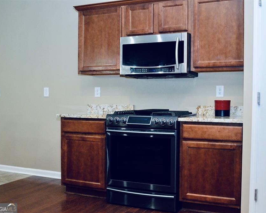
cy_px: 106
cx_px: 148
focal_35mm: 41
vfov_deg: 36.5
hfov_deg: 44.7
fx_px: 323
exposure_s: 1/160
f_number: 4.5
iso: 2500
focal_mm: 24
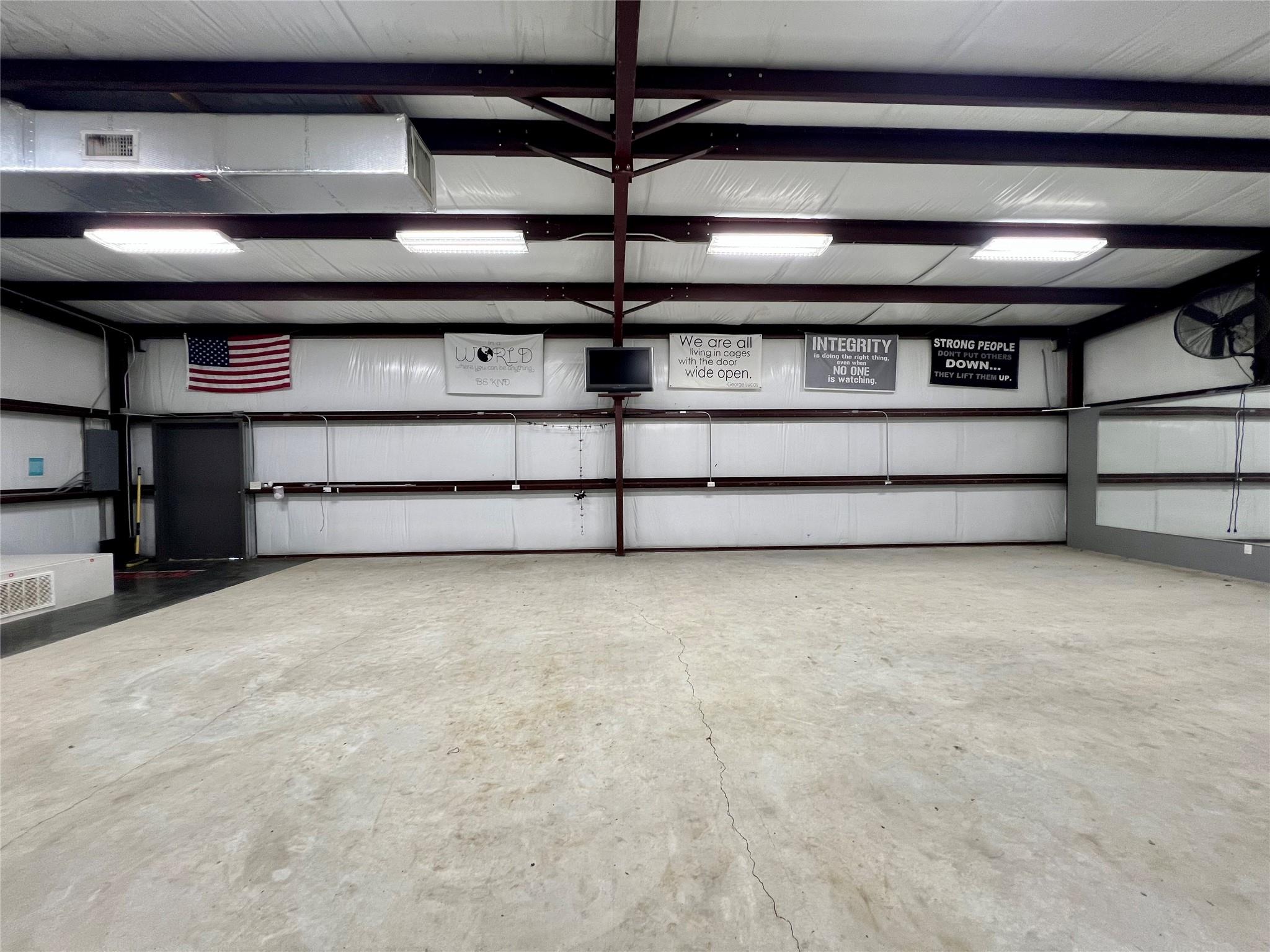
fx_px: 477
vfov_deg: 89.9
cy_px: 476
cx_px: 635
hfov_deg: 106.2
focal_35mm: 13
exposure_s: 1/120
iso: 125
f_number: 1.8
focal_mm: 1.57
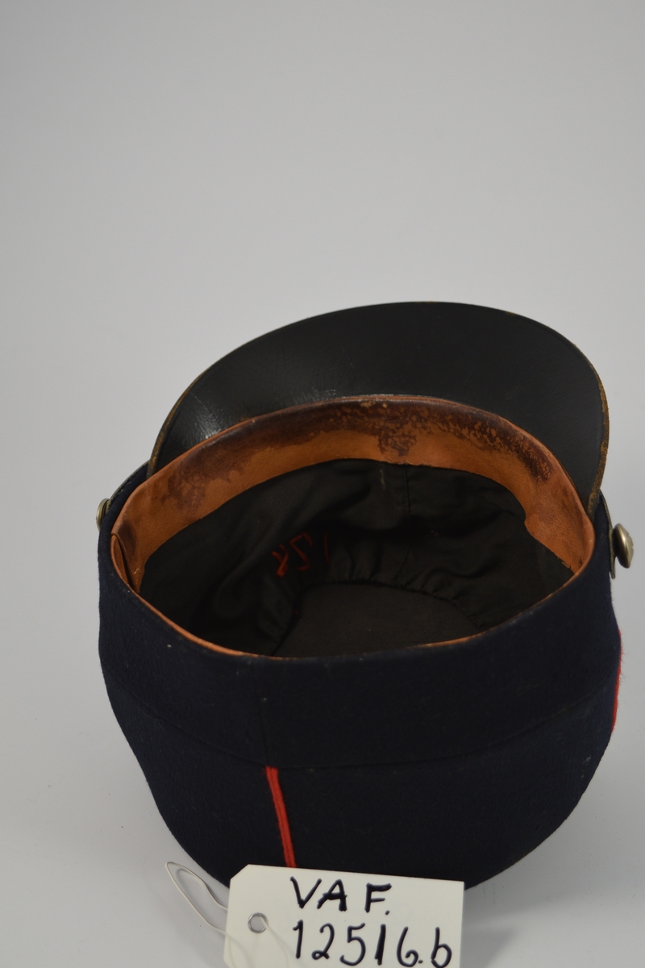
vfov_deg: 31.9
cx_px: 322
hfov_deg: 21.6
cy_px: 484
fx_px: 1693
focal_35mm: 63
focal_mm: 42
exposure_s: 1/40
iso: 200
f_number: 5
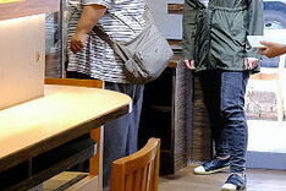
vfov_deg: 9.9
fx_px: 1096
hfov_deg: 14.8
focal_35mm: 138
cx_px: 225
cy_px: 54
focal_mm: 25.4
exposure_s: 1/100
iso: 3200
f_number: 5
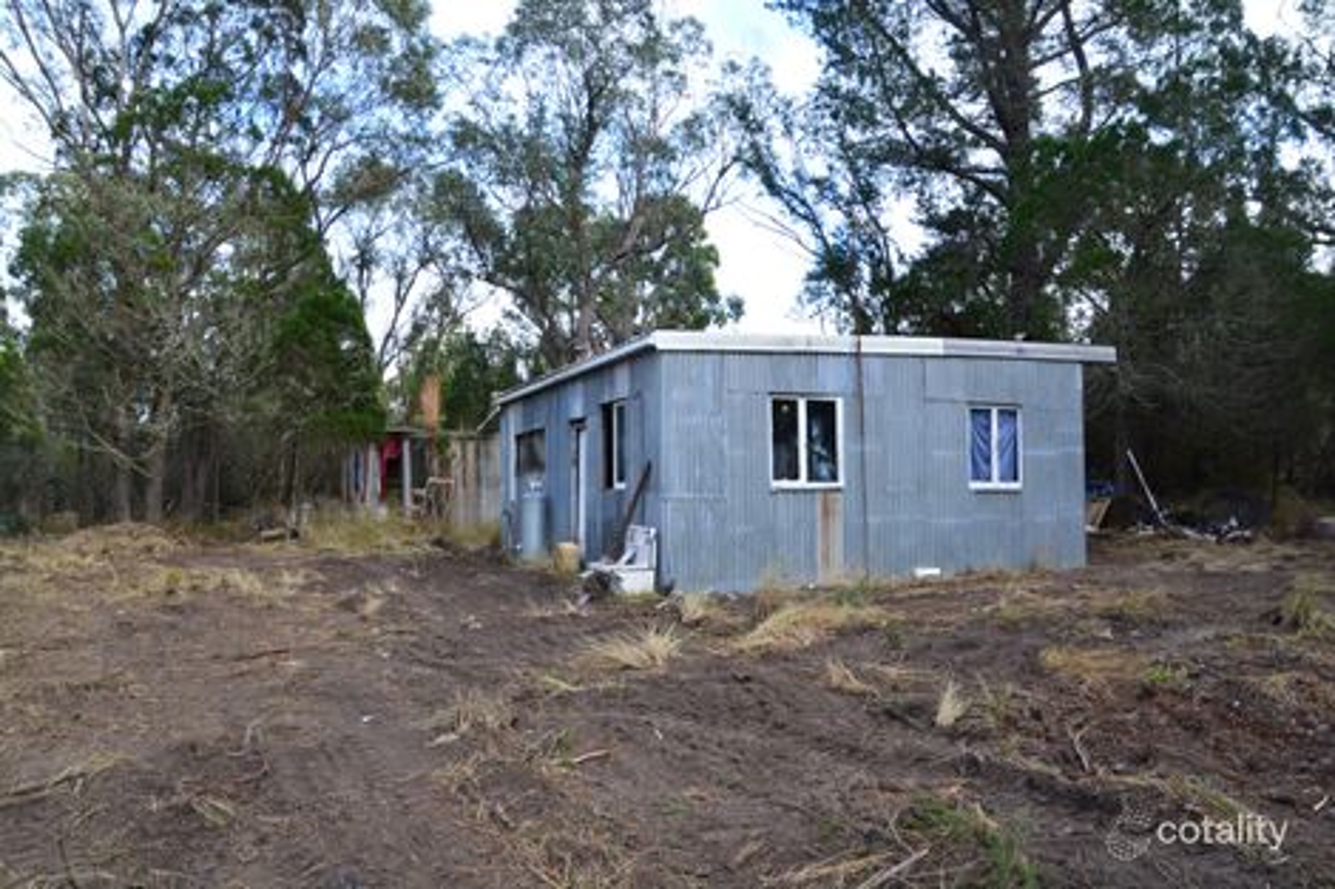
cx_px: 668
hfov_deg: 67.4
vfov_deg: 47.9
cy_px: 444
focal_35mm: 27
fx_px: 1001
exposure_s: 1/100
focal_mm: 18
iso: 400
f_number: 9
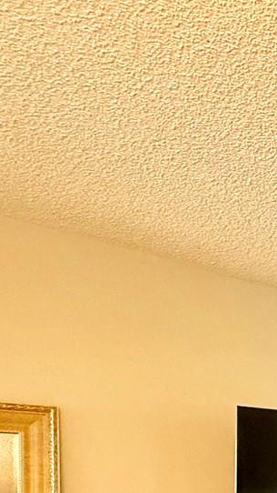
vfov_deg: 41.1
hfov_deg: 17.9
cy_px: 463
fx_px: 587
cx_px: 560
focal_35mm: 45
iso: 1000
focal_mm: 2.22
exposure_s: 1/60
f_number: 2.2
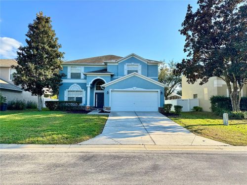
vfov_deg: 56.8
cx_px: 124
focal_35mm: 24
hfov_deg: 71.6
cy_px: 92
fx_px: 171
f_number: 1.78
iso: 80
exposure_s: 1/1395
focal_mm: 6.76
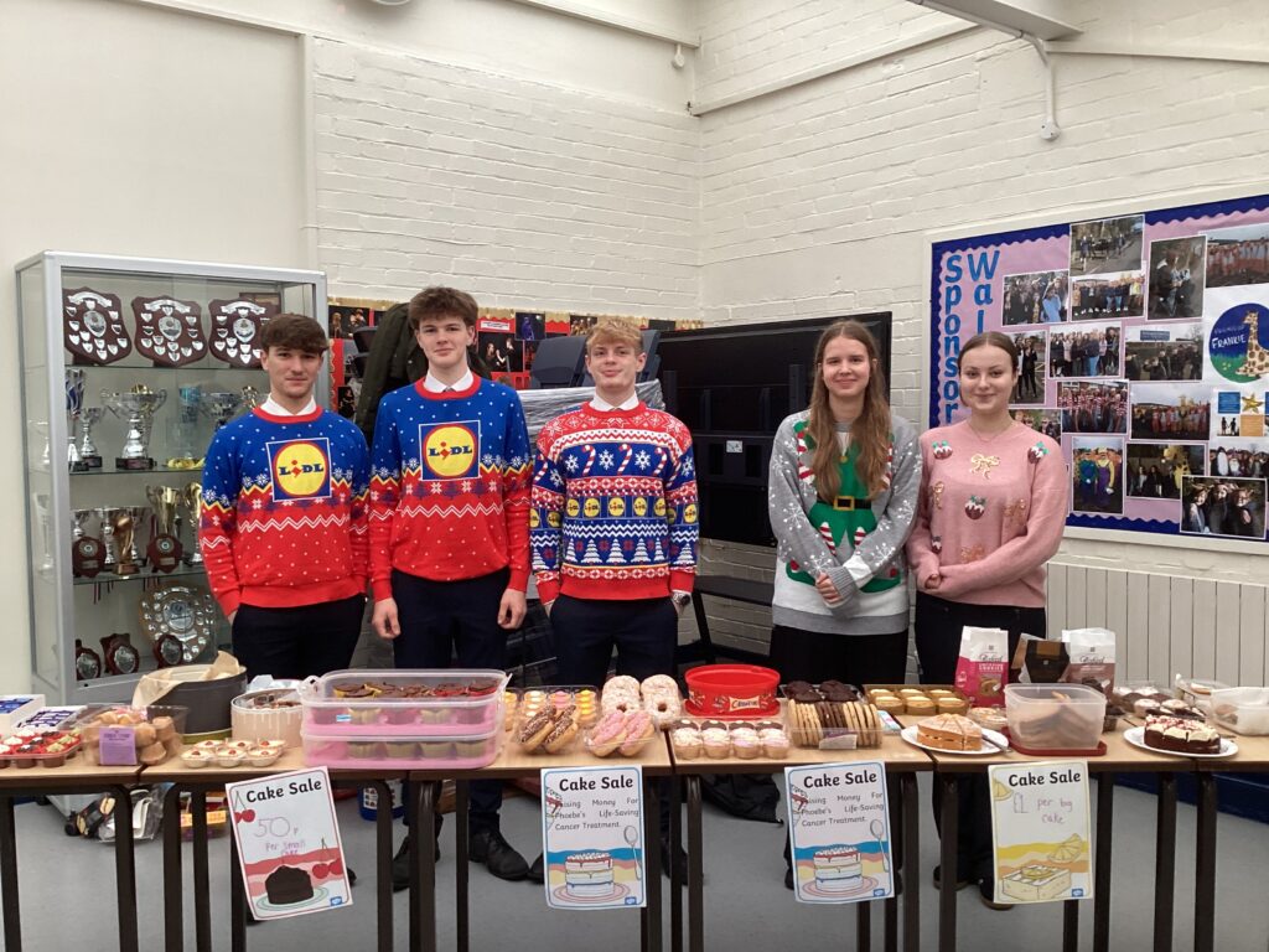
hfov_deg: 58.4
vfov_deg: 45.4
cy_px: 476
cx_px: 634
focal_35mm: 31
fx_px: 1136
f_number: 2.4
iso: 125
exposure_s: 1/50
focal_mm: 3.3
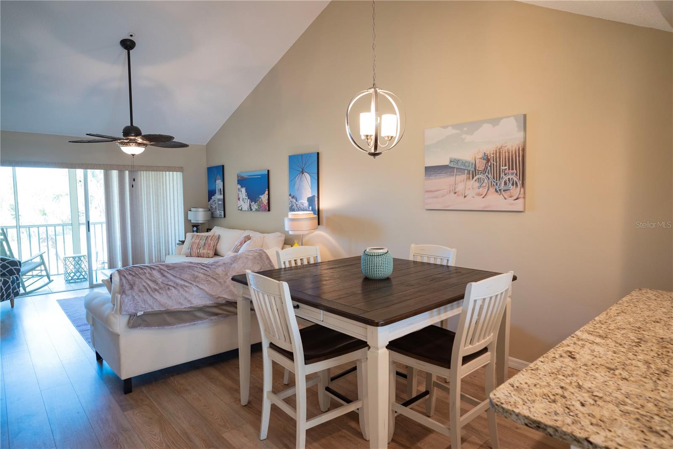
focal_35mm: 20
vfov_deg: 61.9
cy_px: 224
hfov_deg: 84.0
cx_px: 336
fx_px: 374
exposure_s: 1/10
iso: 250
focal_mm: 20
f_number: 5.6
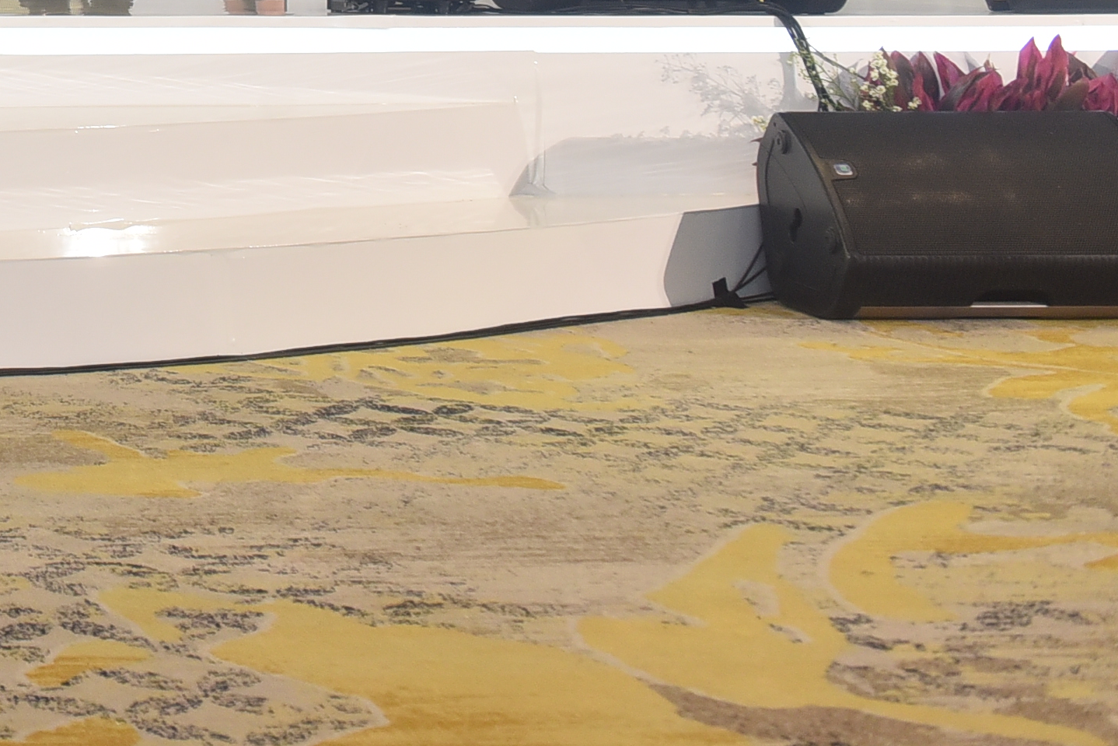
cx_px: -515
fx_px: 2826
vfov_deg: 14.1
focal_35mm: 91
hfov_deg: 19.7
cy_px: -383
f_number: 4.5
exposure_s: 1/160
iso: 1000
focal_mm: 29
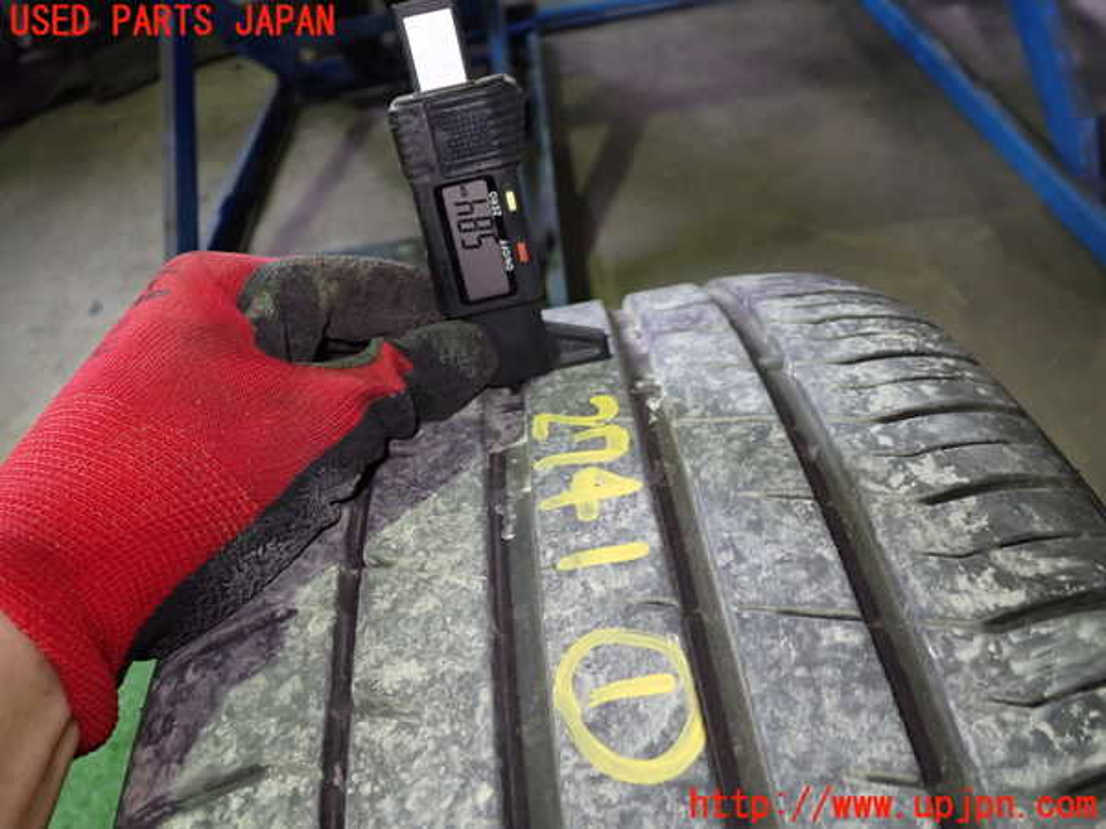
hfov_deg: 60.0
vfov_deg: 46.8
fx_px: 959
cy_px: 414
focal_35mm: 30
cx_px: 553
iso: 320
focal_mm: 5.4
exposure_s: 1/30
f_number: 2.3
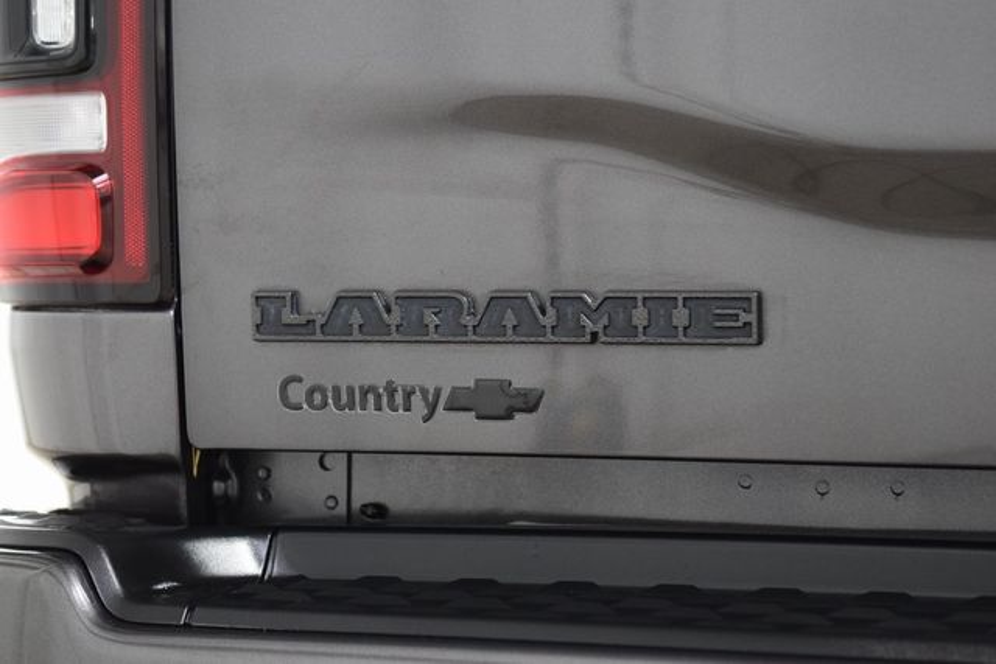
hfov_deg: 19.5
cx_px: 498
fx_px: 2905
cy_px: 332
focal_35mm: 105
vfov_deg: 13.0
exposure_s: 1/30
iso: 1600
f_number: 3.5
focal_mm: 70
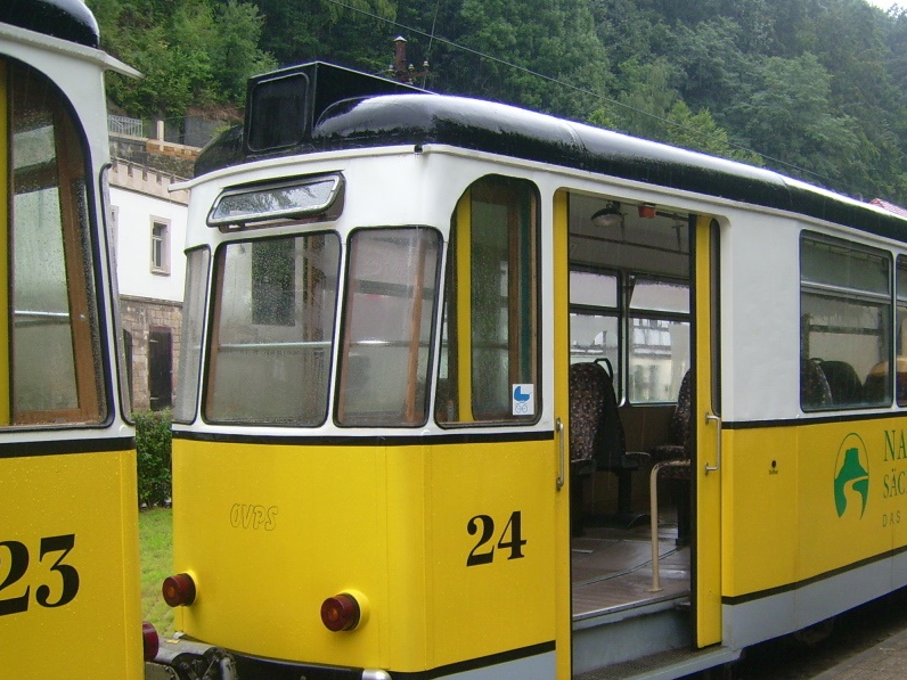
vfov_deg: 32.1
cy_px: 402
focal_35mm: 45
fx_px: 1179
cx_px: 551
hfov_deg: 41.8
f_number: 2.8
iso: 50
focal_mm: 5.95
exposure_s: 1/84
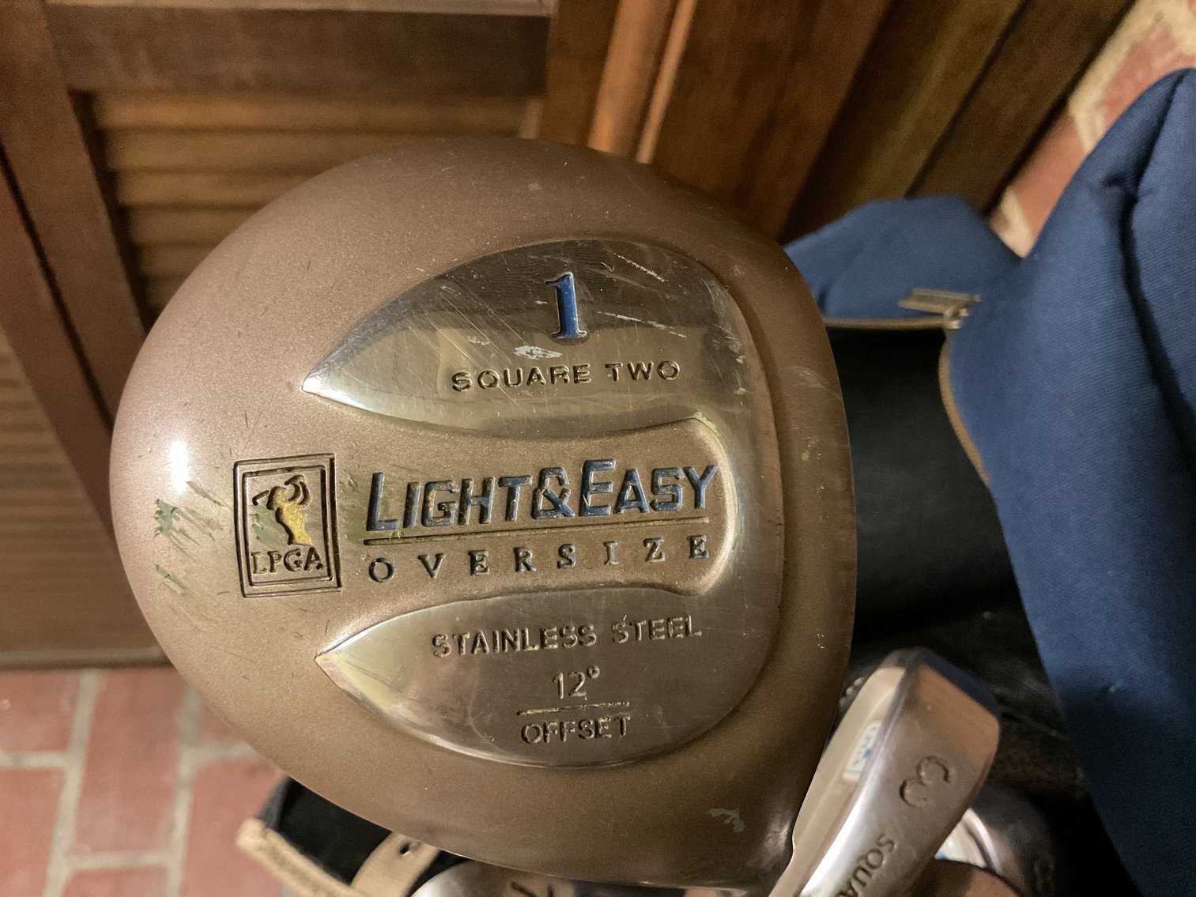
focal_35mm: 29
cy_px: 448
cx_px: 598
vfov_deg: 48.2
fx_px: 1002
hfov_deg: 61.7
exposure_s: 1/24
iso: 500
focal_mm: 3
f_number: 1.8
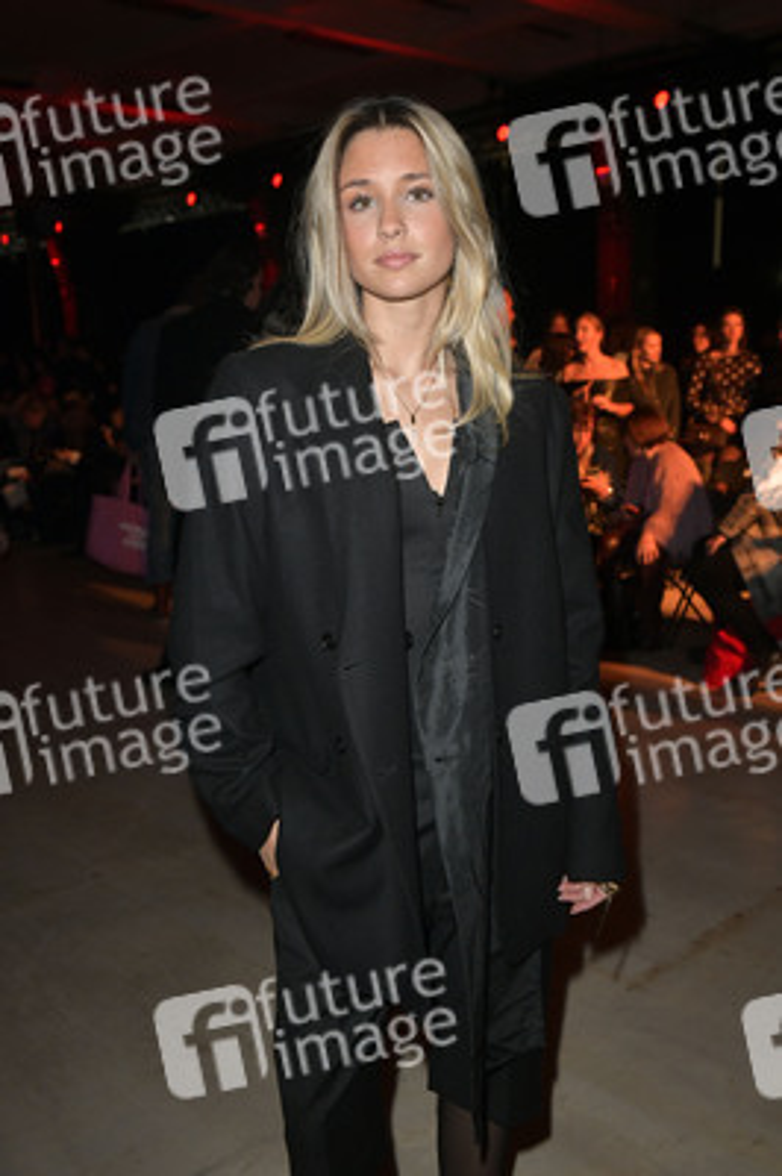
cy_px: 588
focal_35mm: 34
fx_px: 1110
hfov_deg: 38.8
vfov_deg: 55.8
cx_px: 391
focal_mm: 34
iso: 2500
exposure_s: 1/125
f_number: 5.6
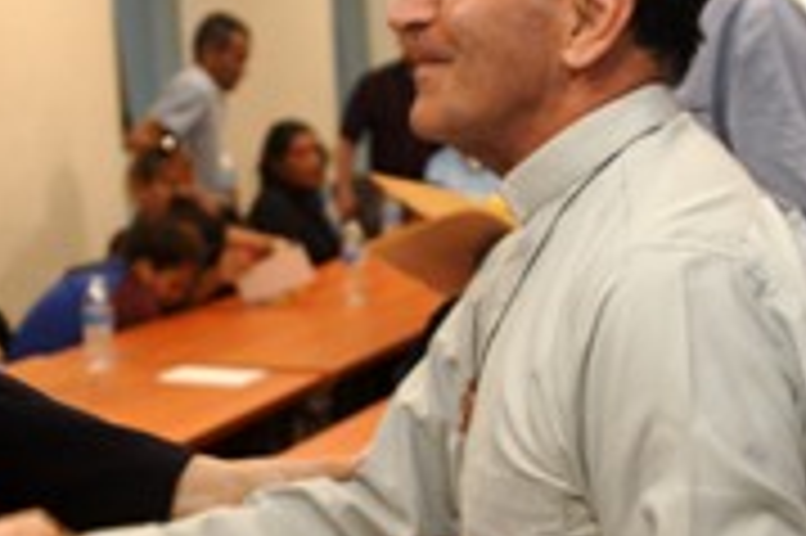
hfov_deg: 27.9
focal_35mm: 70
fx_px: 1566
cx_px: 99
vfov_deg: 19.4
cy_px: 257
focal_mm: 28
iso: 1250
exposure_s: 1/80
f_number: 4.5
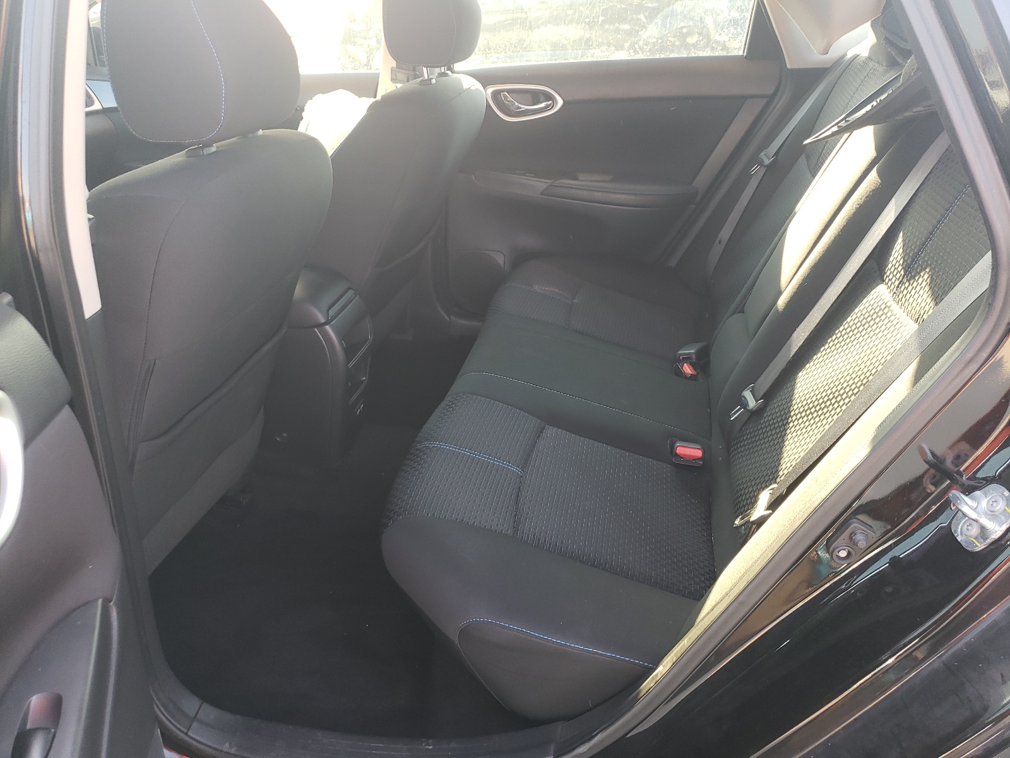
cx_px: 505
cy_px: 379
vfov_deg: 53.1
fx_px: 759
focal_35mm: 26
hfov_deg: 67.3
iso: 65
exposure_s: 1/60.2
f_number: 1.5
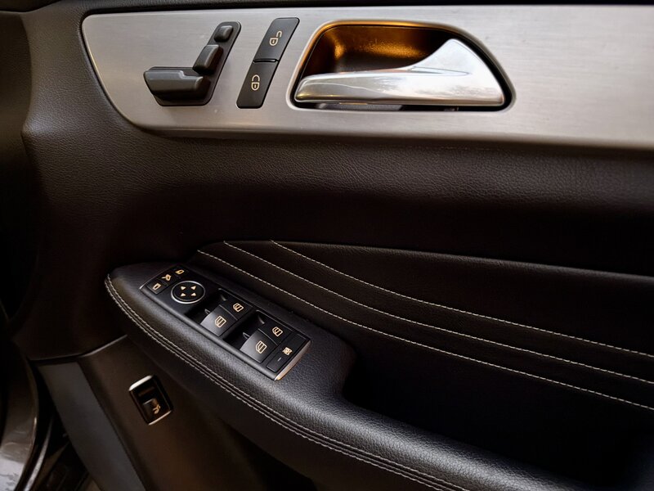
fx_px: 453
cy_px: 246
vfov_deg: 56.8
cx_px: 327
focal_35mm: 24
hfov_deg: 71.6
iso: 1600
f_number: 1.78
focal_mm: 6.76
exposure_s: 1/23
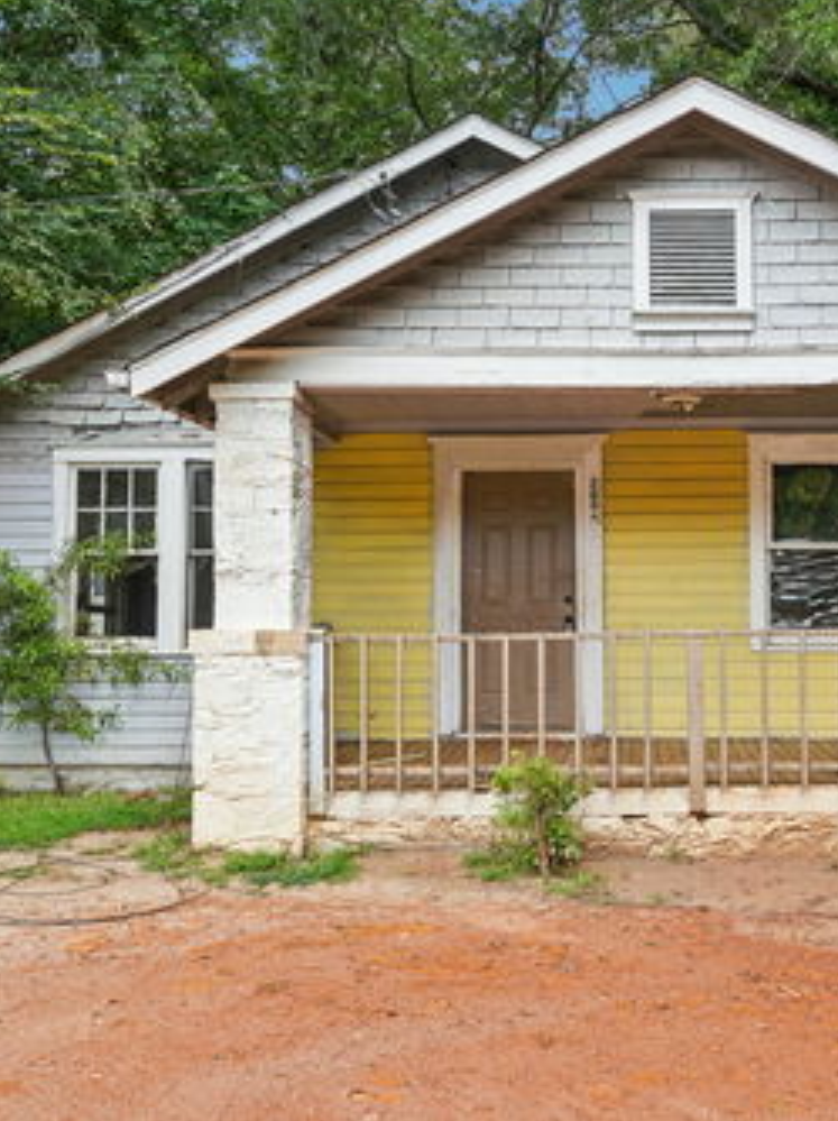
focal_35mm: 37
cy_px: 550
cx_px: 589
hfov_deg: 38.0
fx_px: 1197
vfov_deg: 50.2
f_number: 8
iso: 100
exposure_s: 1/30
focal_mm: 25
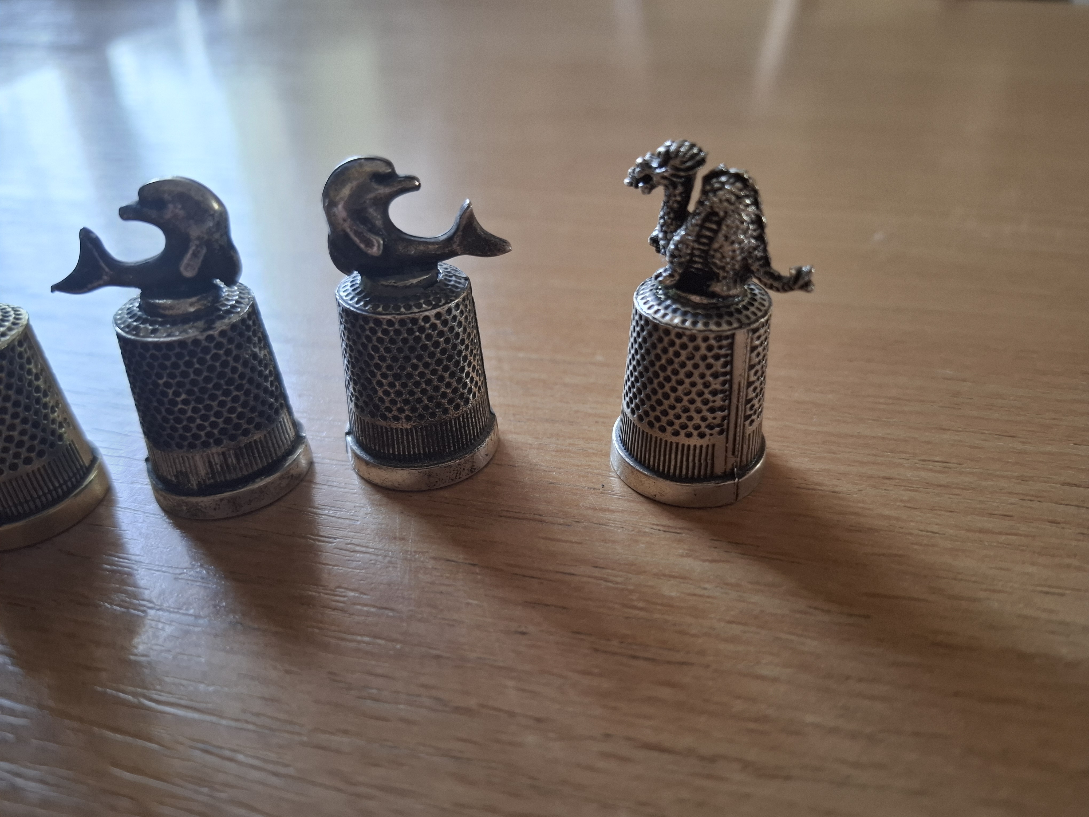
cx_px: 544
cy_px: 408
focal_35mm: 23
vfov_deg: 58.9
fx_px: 724
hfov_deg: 73.9
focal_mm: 5.54
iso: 200
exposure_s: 1/60
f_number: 1.8
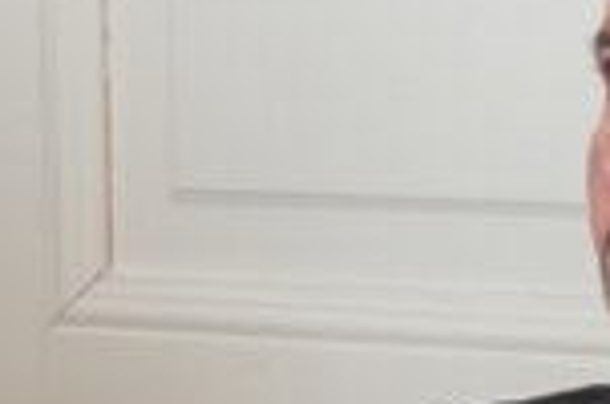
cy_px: 511
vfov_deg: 2.7
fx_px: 8623
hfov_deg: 4.0
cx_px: -129
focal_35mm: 510
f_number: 5.6
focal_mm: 50
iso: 1600
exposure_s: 1/160
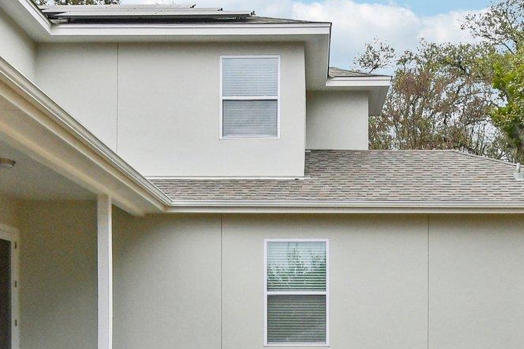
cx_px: 304
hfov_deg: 42.6
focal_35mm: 46
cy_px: 293
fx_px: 669
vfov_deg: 28.4
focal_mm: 10
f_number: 8
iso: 400
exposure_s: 1/500
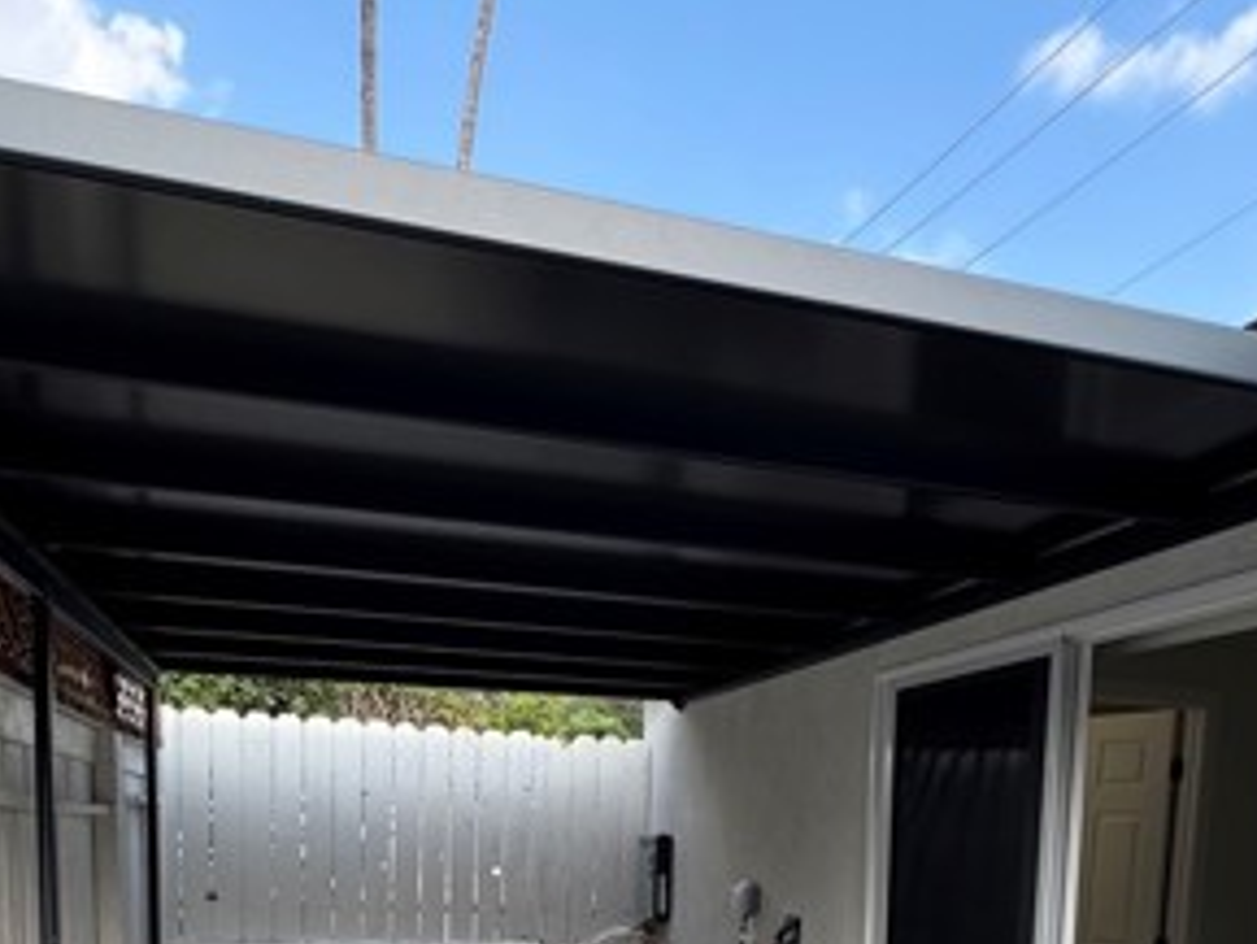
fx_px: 1126
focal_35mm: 31
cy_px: 970
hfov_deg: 58.2
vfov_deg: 39.4
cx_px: 687
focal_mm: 2.22
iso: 40
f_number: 2.2
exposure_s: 1/189
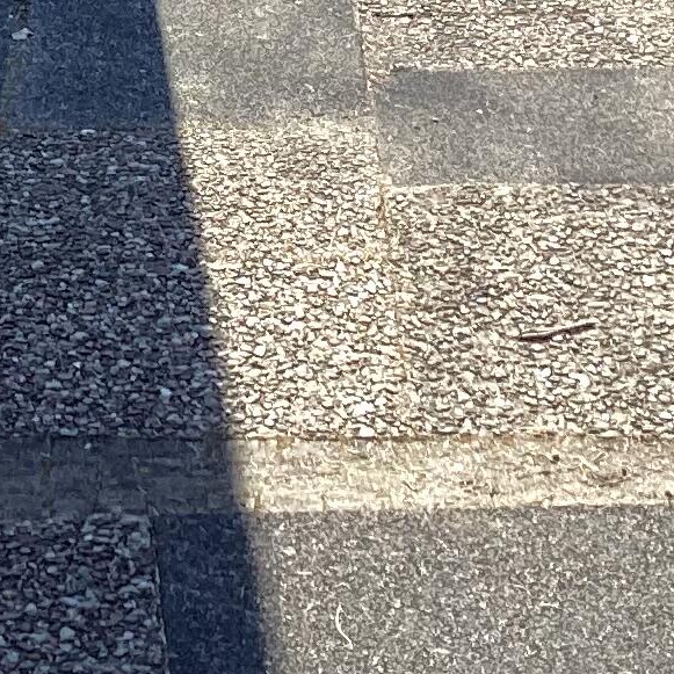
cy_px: -494
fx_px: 3392
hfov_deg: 11.3
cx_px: 42
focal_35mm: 154
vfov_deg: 10.7
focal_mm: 3.3
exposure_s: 1/307
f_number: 2.4
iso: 25
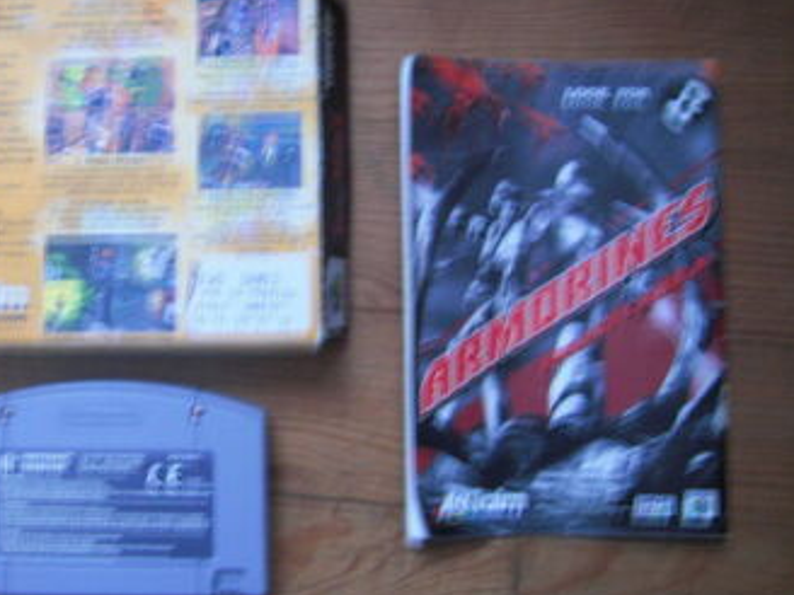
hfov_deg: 44.8
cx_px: 240
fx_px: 940
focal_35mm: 41
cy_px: 290
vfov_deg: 35.1
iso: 200
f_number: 2.6
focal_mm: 4.9
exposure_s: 1/2.5
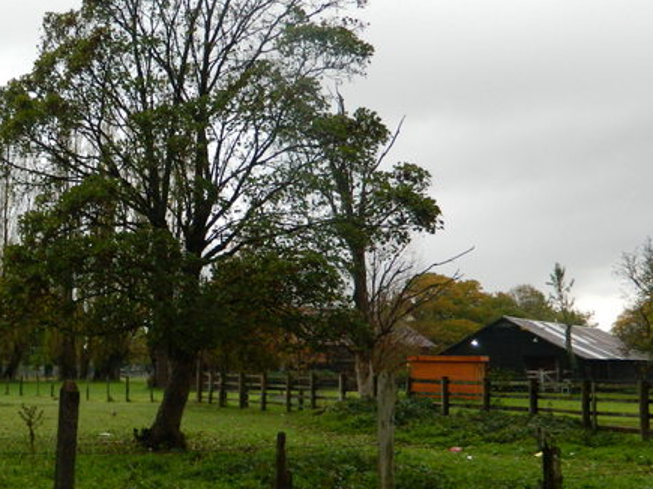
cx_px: 107
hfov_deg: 32.6
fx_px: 1075
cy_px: 278
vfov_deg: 25.6
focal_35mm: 57
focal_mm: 5.6
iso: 250
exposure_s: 1/30
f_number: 3.2
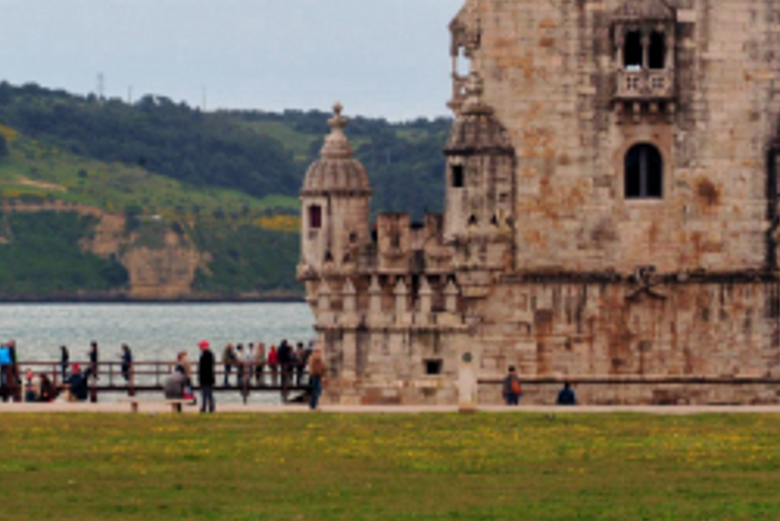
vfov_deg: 6.4
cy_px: 67
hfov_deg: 9.6
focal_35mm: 215
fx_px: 4661
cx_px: 265
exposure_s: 1/500
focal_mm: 112
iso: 1000
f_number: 11
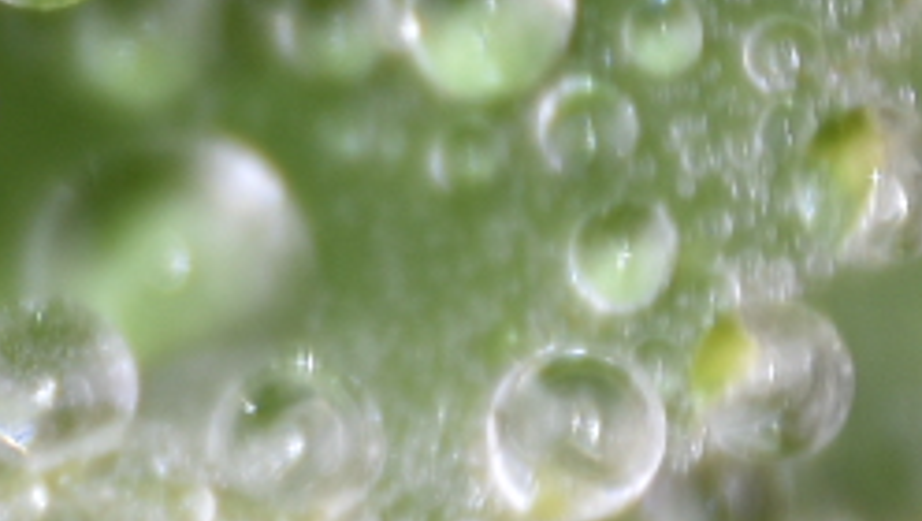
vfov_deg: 0.8
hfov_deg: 1.5
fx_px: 35137
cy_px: 268
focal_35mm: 1436
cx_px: -948
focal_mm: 140
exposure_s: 1/60
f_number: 5.6
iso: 200
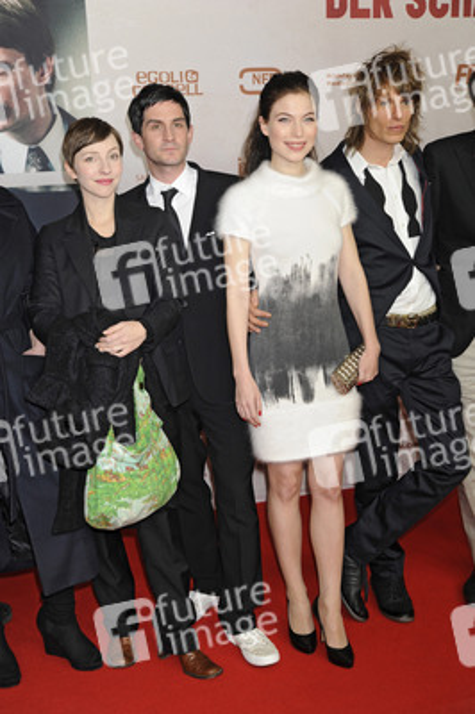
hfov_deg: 26.9
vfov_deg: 39.6
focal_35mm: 50
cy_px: 357
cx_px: 238
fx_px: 991
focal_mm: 50
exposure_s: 1/125
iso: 500
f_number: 5.6
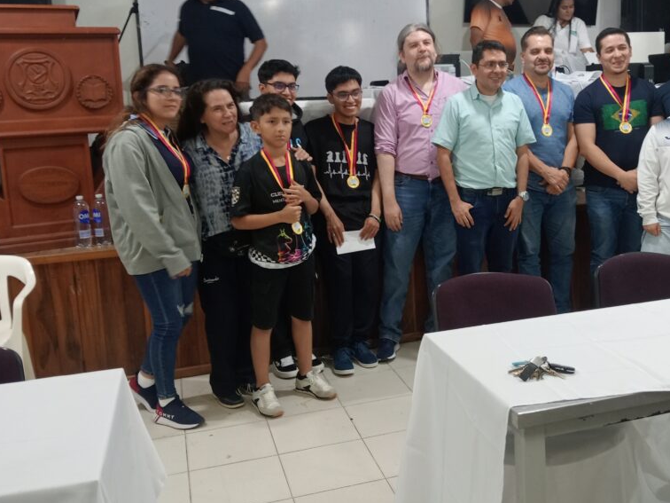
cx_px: 420
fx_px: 735
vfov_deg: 37.6
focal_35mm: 38
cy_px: 210
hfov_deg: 48.5
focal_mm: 3.98
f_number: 1.8
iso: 408
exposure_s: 1/30
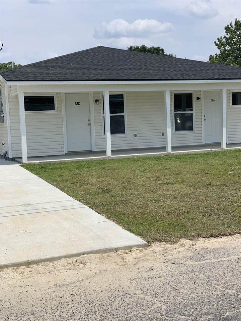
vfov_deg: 36.8
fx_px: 483
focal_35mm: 52
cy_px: 160
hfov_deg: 28.0
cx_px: 120
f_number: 2.4
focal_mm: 6
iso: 16
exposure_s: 1/1653
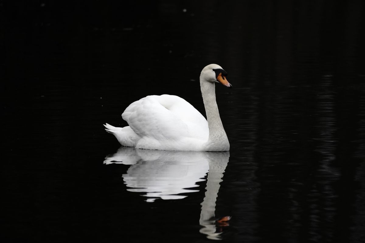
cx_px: 182
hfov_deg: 3.9
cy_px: 122
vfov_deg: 2.6
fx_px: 5323
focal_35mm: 525
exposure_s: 1/500
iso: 1250
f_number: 6.3
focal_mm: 350
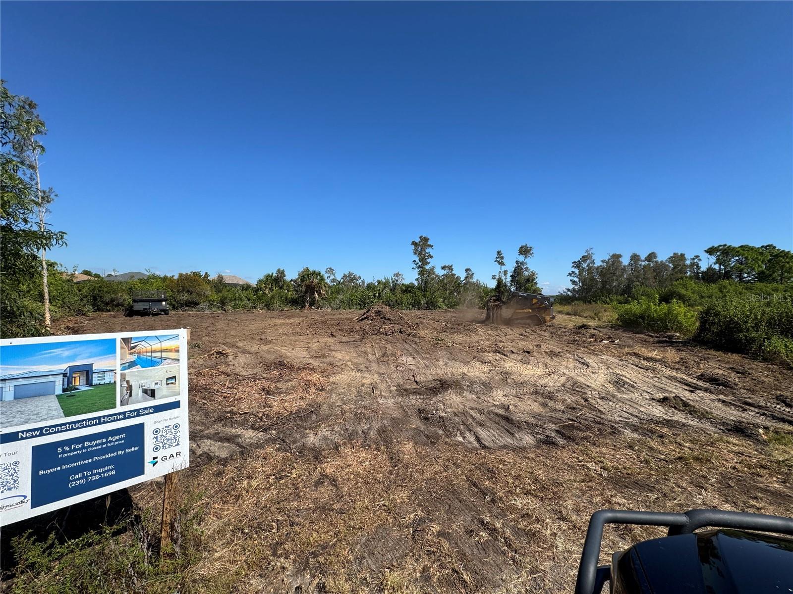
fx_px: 321
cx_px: 396
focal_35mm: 14
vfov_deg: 85.7
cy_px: 297
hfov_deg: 102.1
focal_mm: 2.22
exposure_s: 1/2273
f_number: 2.2
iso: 50
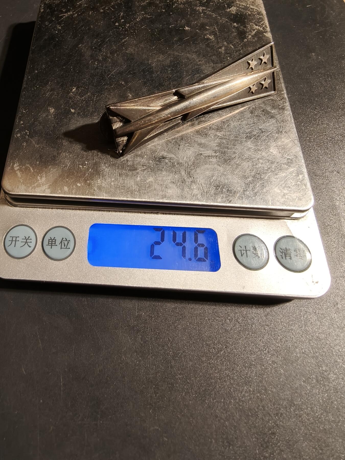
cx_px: 172
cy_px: 230
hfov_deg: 58.9
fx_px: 306
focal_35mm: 23
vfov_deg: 73.9
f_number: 2
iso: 160
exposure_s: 1/100
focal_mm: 2.32
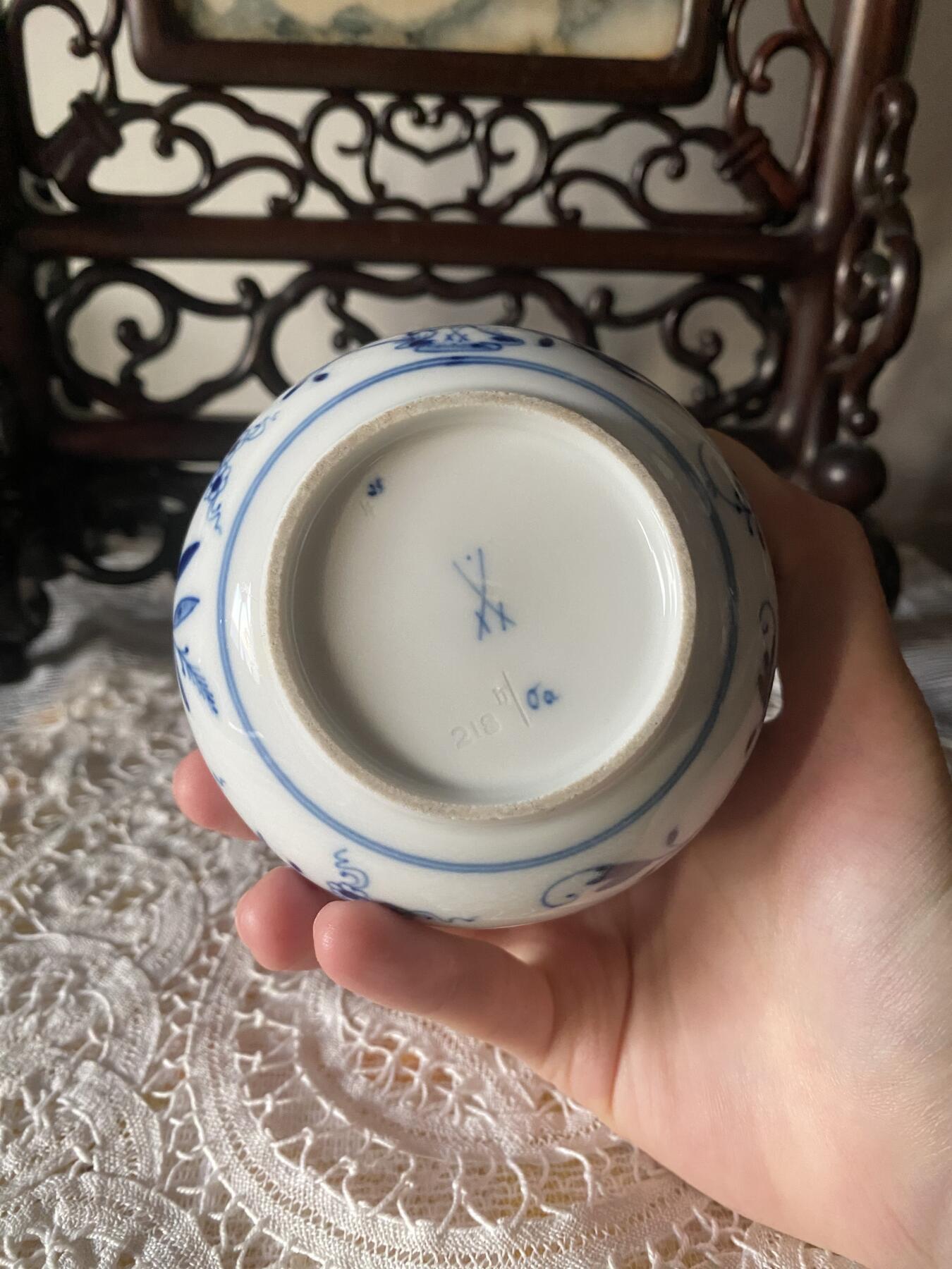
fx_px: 917
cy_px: 634
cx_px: 476
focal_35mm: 25
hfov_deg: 54.9
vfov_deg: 69.4
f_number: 1.8
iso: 400
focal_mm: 4.25
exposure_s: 1/60
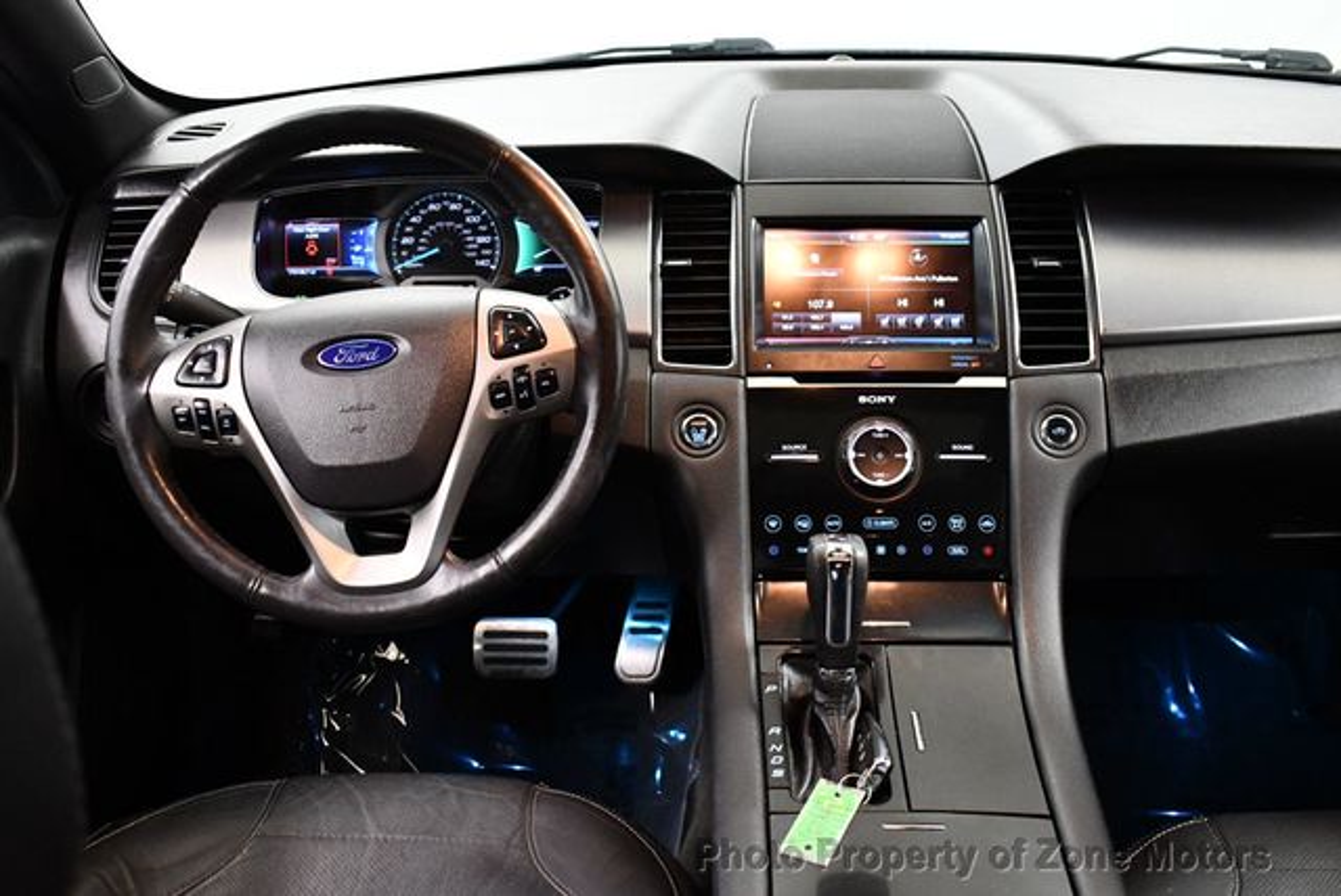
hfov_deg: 53.1
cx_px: 670
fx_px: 1342
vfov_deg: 36.9
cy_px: 448
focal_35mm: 36
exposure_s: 1/80
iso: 3200
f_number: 3.5
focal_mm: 18
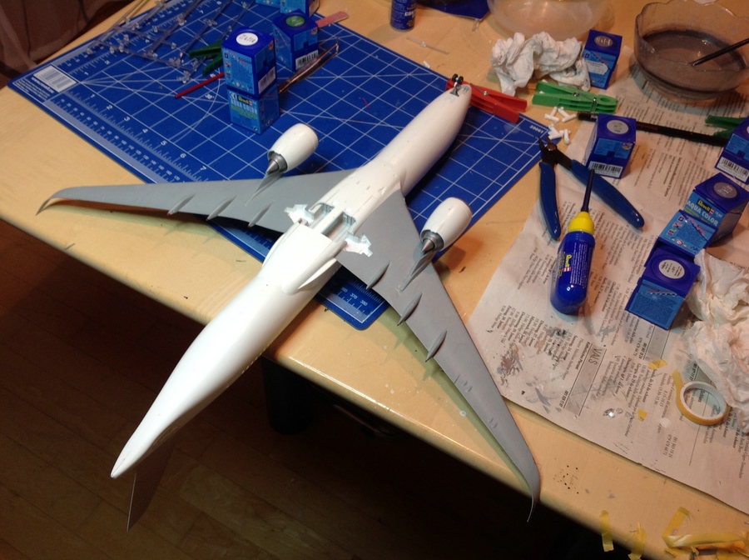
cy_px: 280
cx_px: 374
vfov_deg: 40.6
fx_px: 756
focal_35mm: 35
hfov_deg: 52.7
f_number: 2.4
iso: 50
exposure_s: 1/20
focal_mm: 4.28
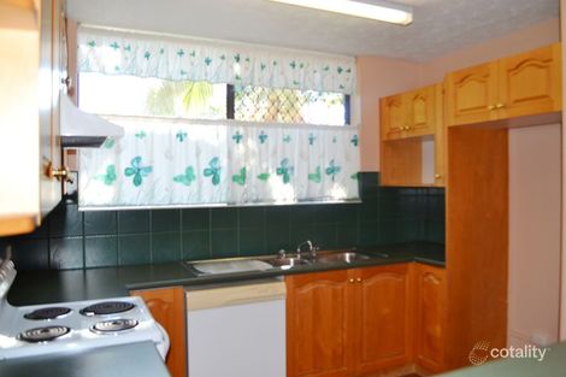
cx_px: 283
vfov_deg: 47.9
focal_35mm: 27
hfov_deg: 67.4
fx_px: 424
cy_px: 188
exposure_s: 1/100
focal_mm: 18
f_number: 4
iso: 400
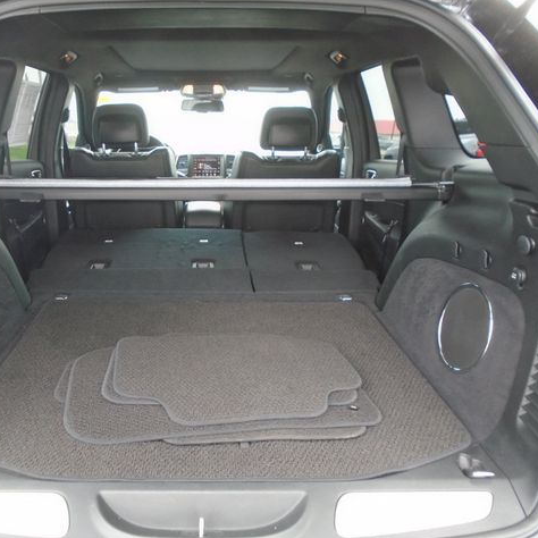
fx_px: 545
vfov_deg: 52.5
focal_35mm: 31
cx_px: 205
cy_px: 269
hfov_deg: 52.0
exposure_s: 1/30
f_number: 3.2
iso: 200
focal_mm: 4.6
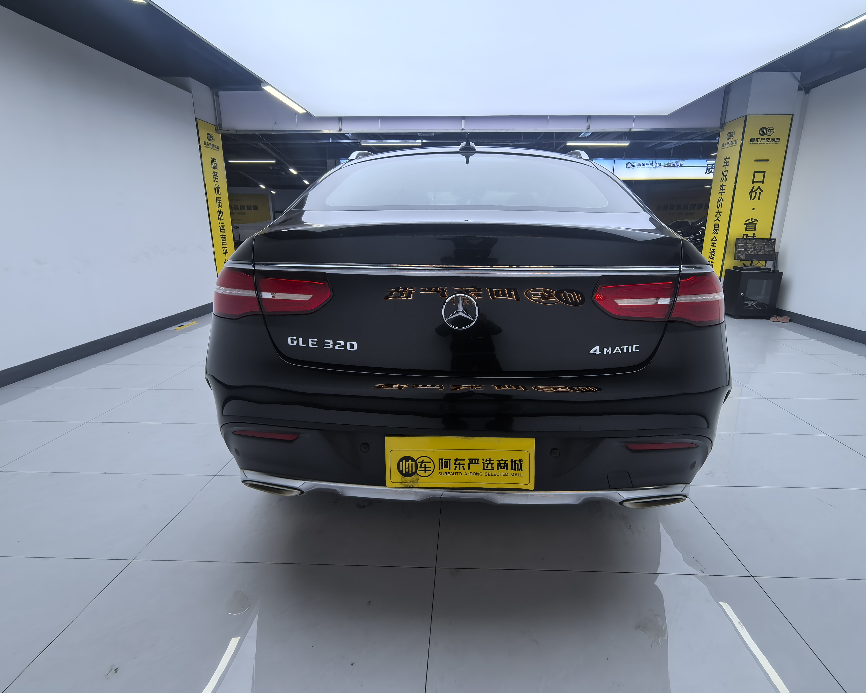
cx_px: 450
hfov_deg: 89.6
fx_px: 436
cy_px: 340
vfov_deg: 77.0
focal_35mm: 17
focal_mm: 1.95
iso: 80
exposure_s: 1/100
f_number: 2.2
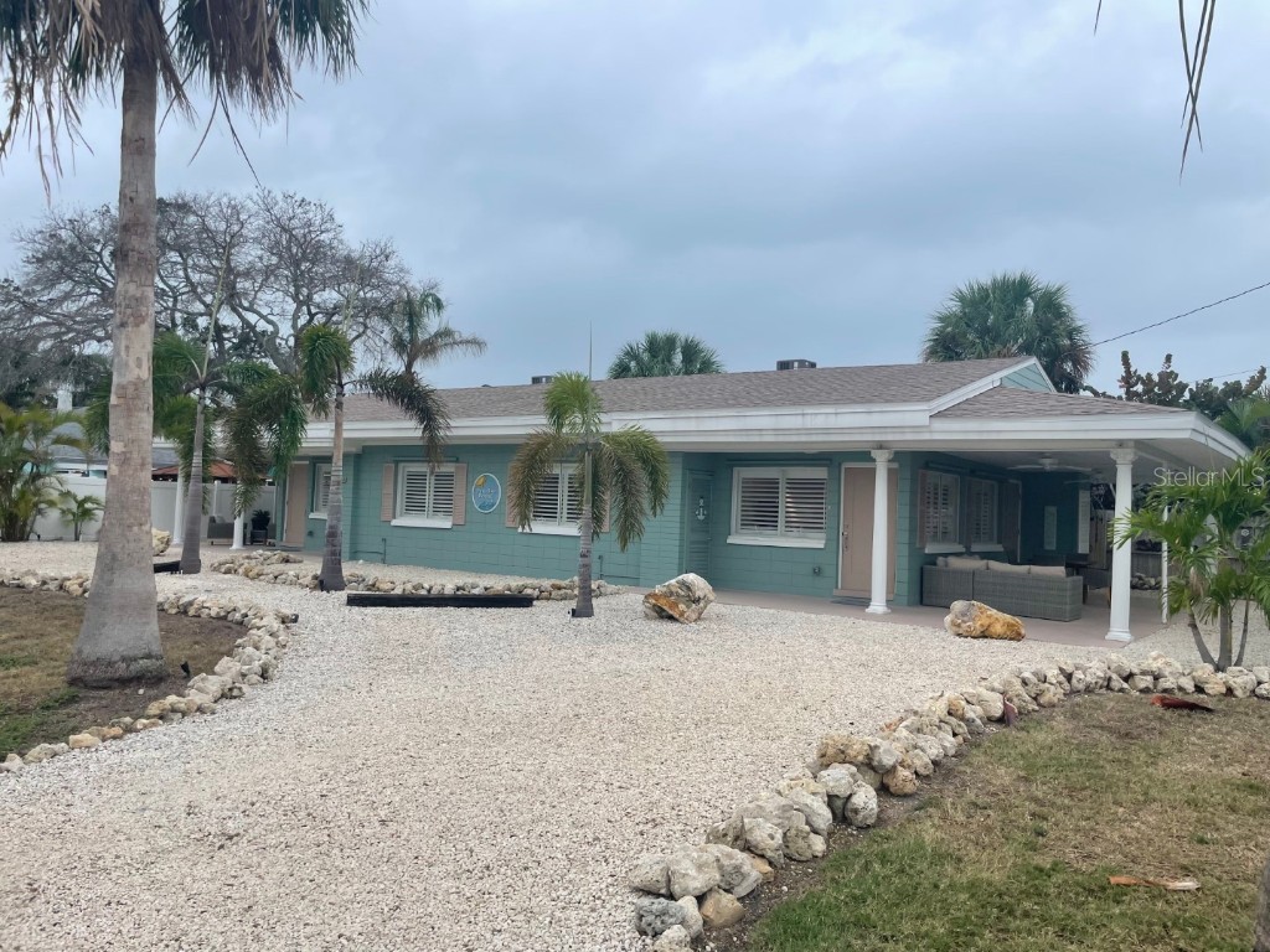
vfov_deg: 53.1
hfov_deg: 67.3
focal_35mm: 26
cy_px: 476
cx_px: 635
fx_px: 954
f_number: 1.6
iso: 32
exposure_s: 1/584
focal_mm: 4.2
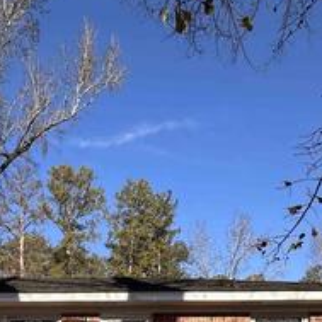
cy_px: 356
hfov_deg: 38.9
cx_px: 78
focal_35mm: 42
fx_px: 442
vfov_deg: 34.4
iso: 50
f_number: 2.2
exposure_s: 1/1473
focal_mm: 2.22
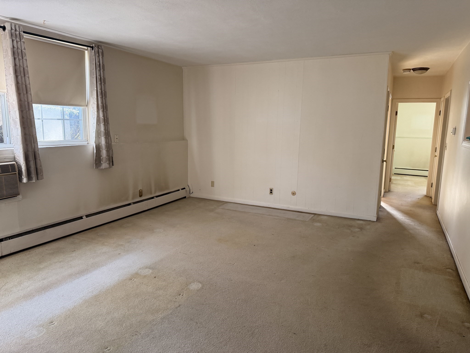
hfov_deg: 71.6
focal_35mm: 24
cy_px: 176
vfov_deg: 56.8
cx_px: 235
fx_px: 326
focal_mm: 6.76
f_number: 1.78
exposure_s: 1/120
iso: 200
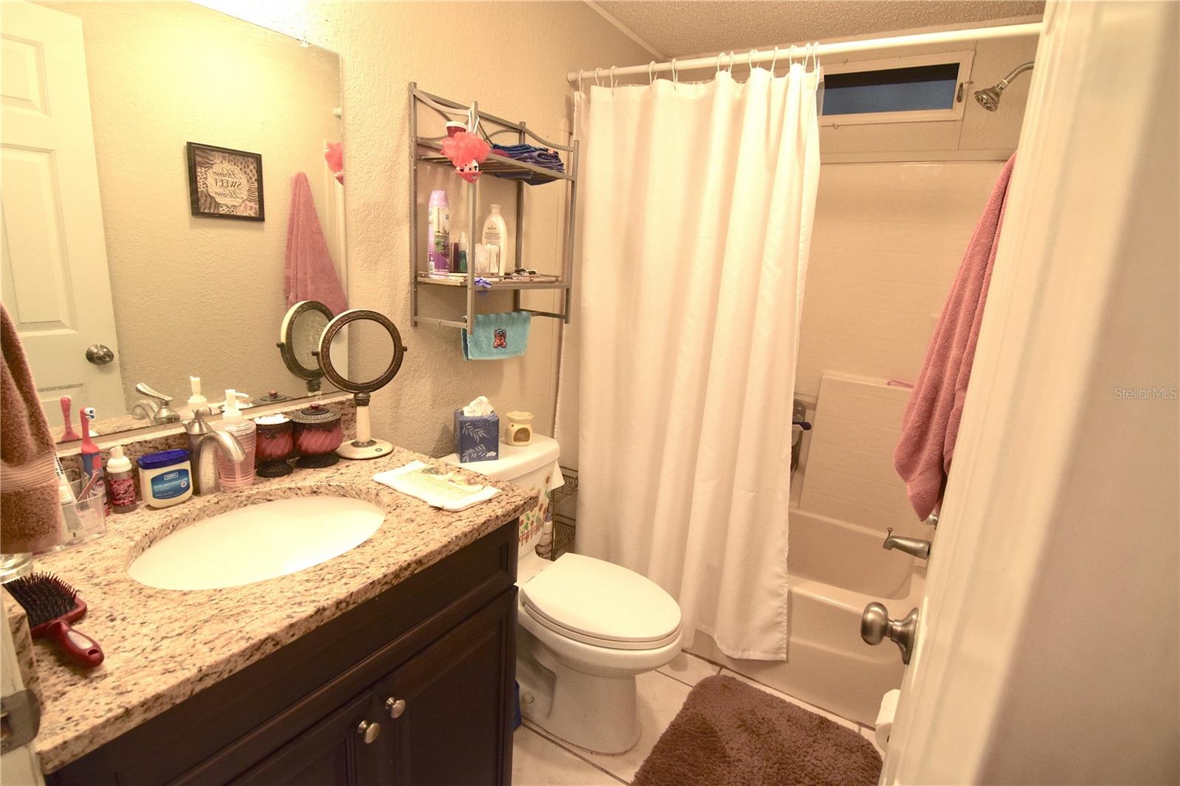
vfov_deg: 72.0
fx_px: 541
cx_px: 590
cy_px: 393
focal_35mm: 16
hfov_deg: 95.0
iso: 1400
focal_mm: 11
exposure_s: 1/60
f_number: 8
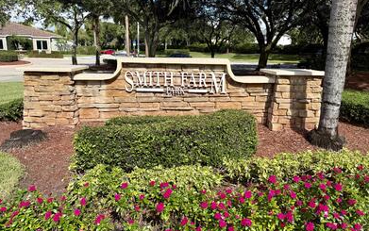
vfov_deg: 47.6
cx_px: 183
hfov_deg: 70.4
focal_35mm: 26
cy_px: 106
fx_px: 262
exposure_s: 1/3953
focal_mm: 6.76
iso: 80
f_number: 1.78
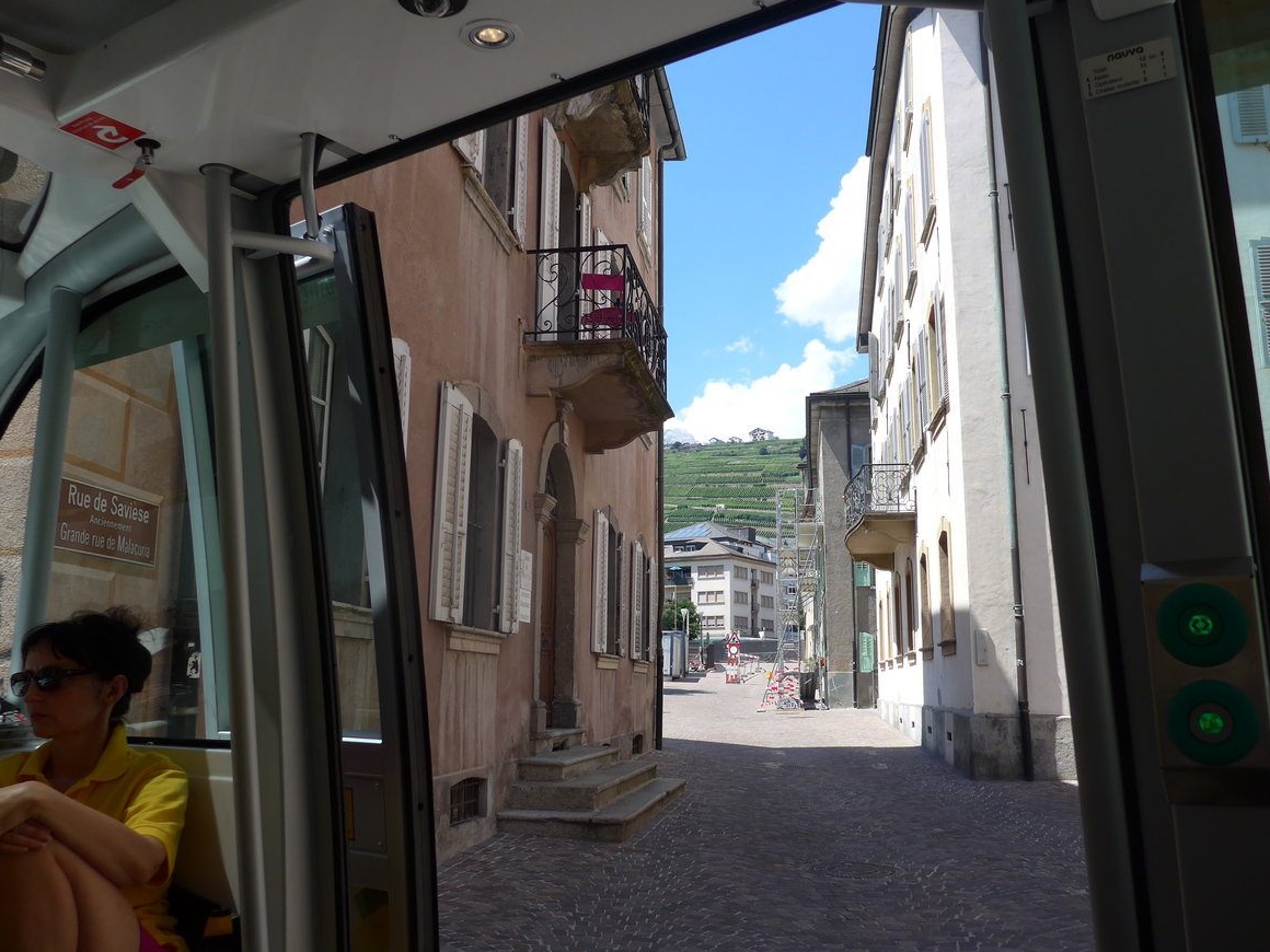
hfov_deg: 60.0
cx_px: 615
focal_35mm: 30
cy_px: 462
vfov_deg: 46.8
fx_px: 1101
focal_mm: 6
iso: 80
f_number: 2.8
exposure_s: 1/1000
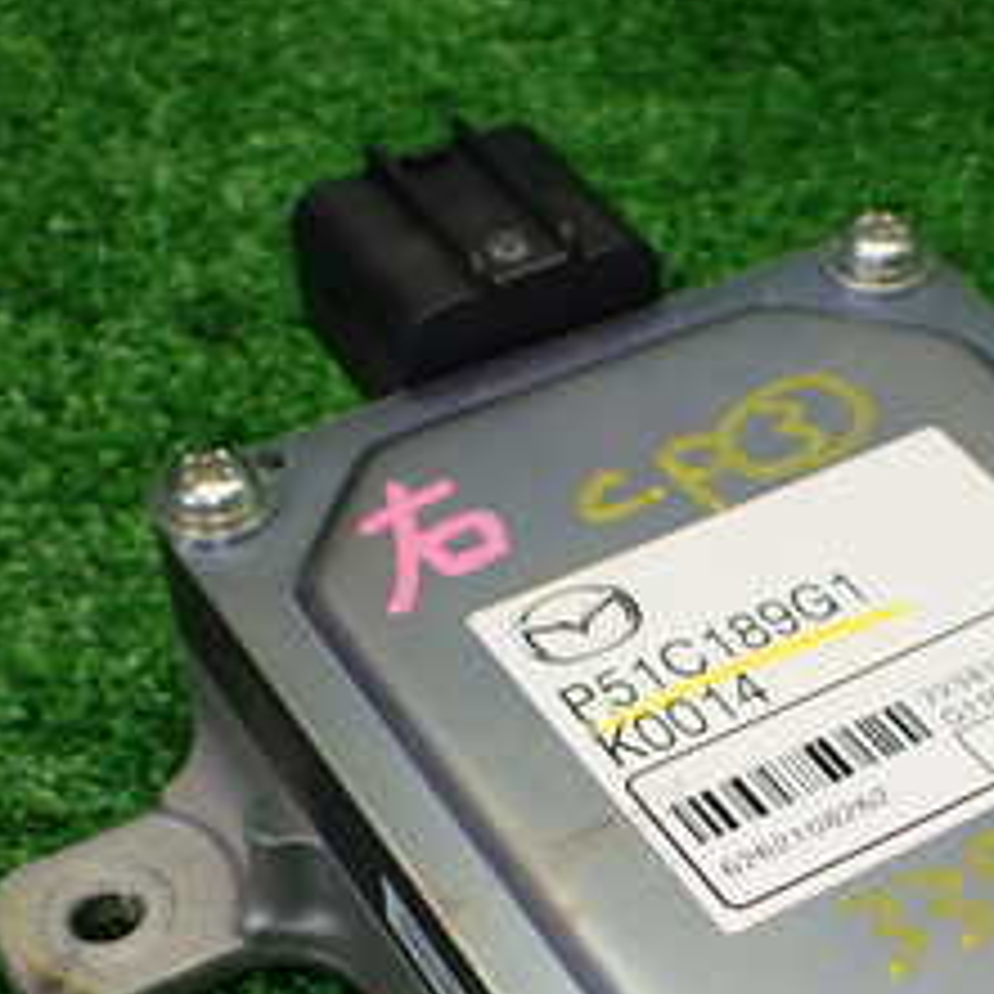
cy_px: 868
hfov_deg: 23.6
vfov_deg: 23.4
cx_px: 801
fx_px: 2339
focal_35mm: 72
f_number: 2.3
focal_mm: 5.4
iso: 200
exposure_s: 1/125
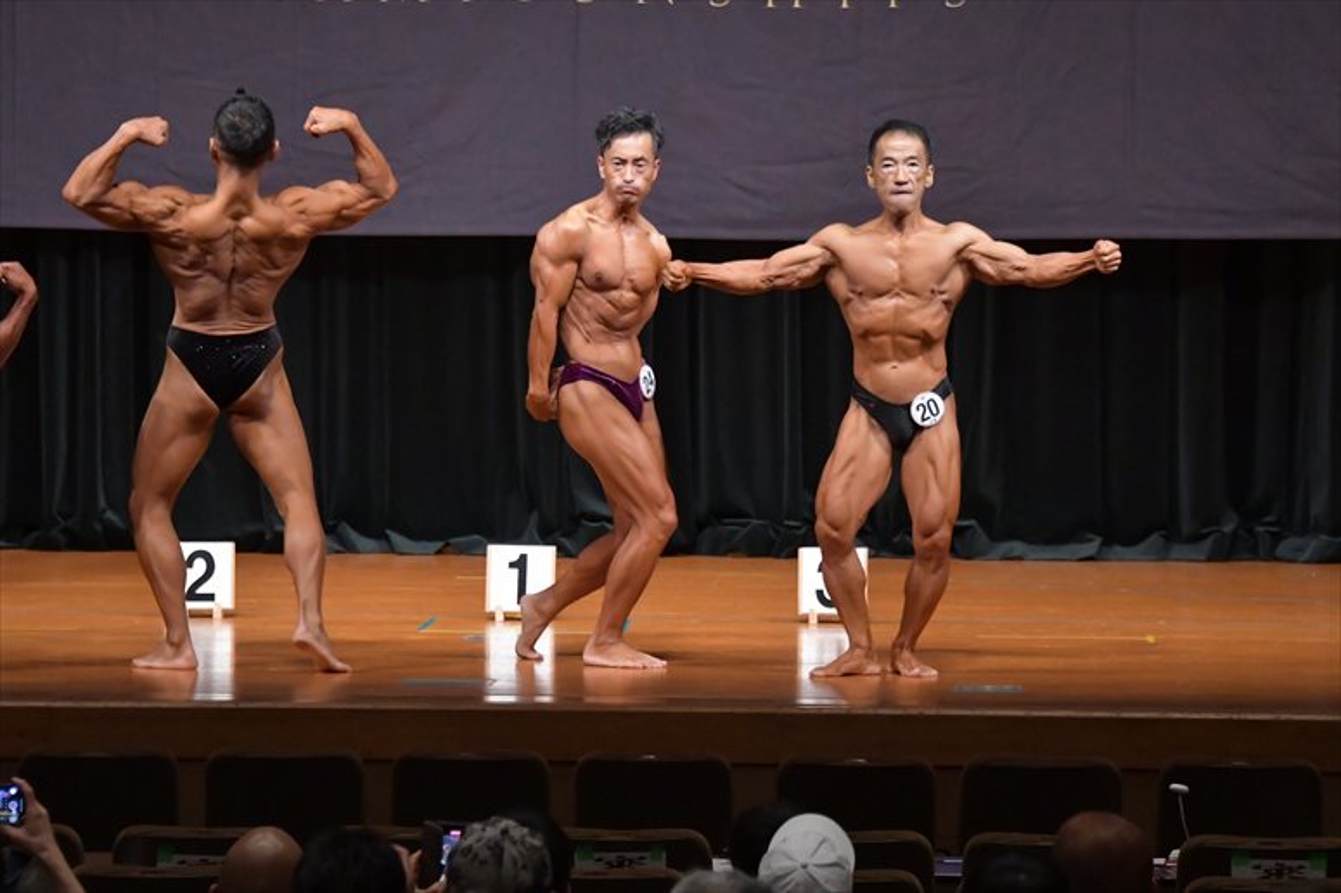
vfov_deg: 6.8
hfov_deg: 10.2
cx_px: 670
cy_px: 446
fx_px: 7521
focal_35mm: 202
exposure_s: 1/400
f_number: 5.6
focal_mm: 135
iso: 6400
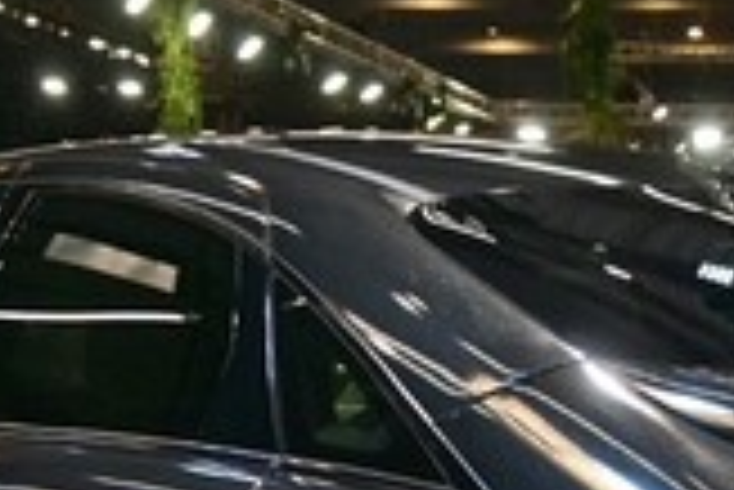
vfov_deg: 9.8
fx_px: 2796
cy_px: 695
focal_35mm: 137
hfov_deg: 14.9
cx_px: 581
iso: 100
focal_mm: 24
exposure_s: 1/80
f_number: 4.2
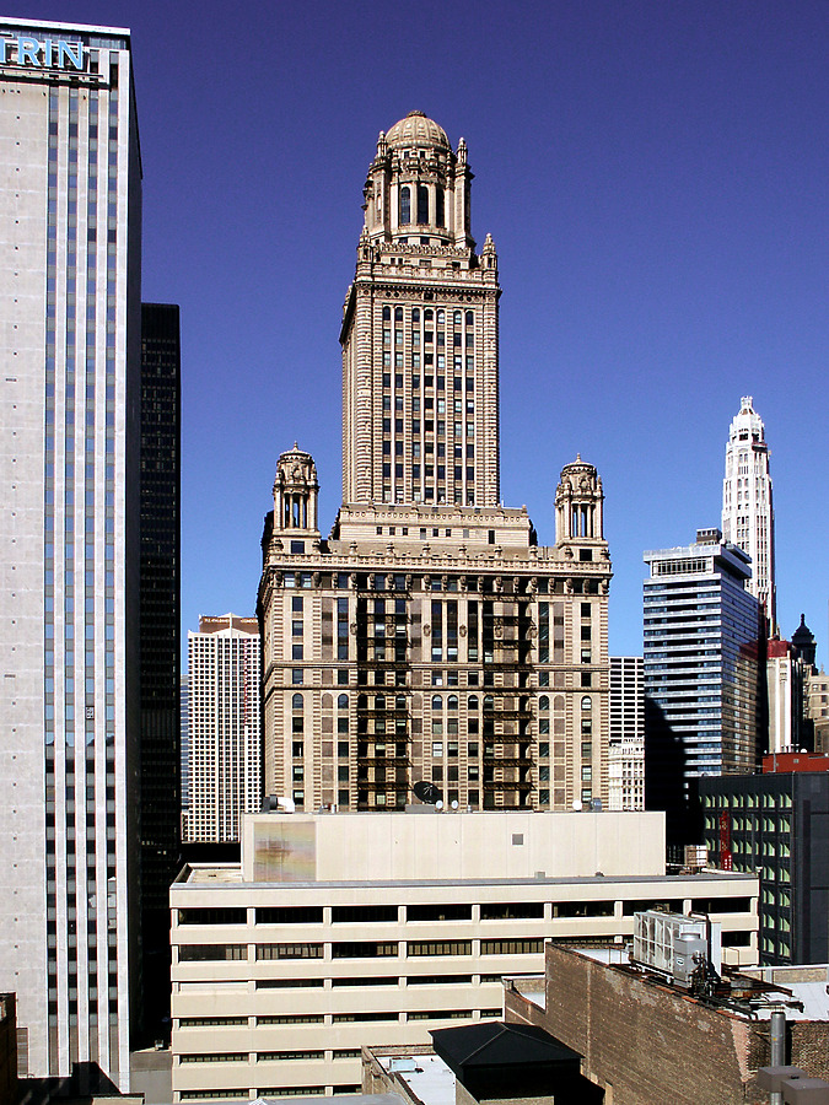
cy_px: 552
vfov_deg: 52.6
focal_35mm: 35
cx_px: 414
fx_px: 1118
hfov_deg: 40.7
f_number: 6.7
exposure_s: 1/500
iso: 64
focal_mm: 7.2
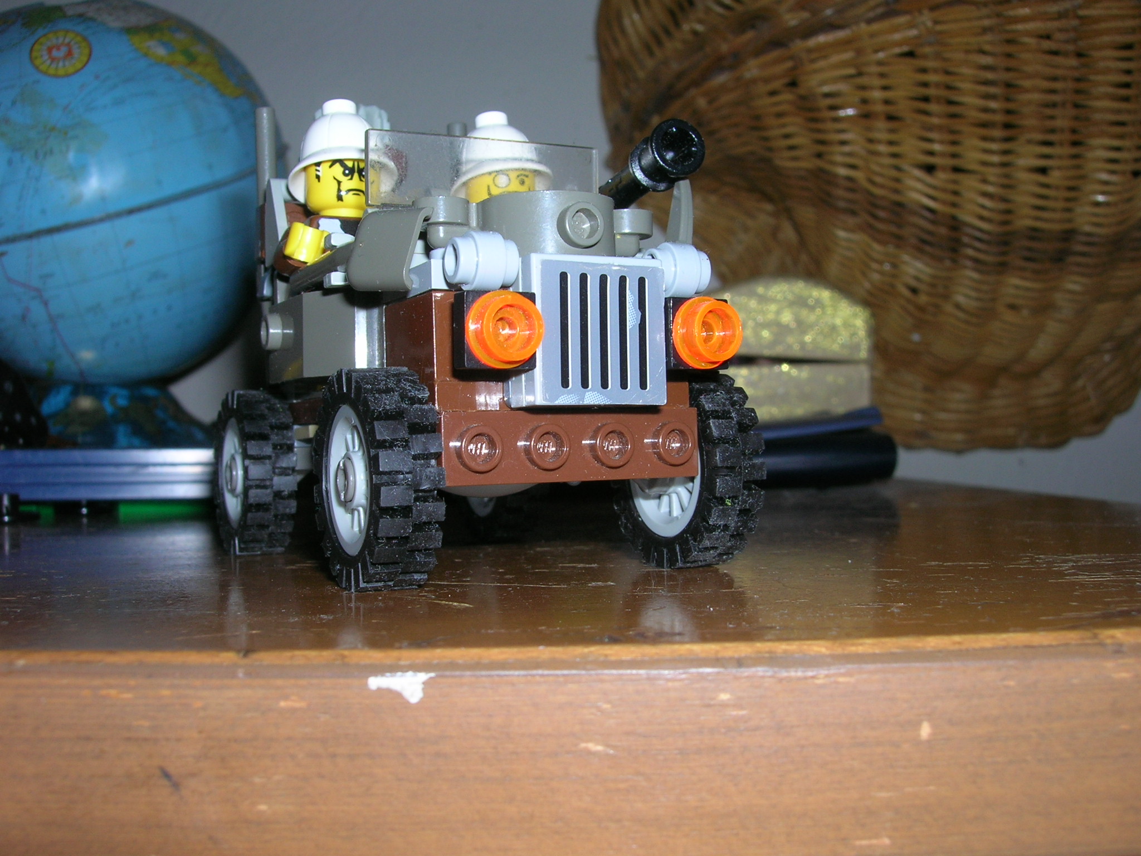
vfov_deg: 39.7
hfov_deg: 51.4
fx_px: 1187
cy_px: 428
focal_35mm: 36
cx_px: 570
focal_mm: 6
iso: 50
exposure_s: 1/60.1
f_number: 4.9
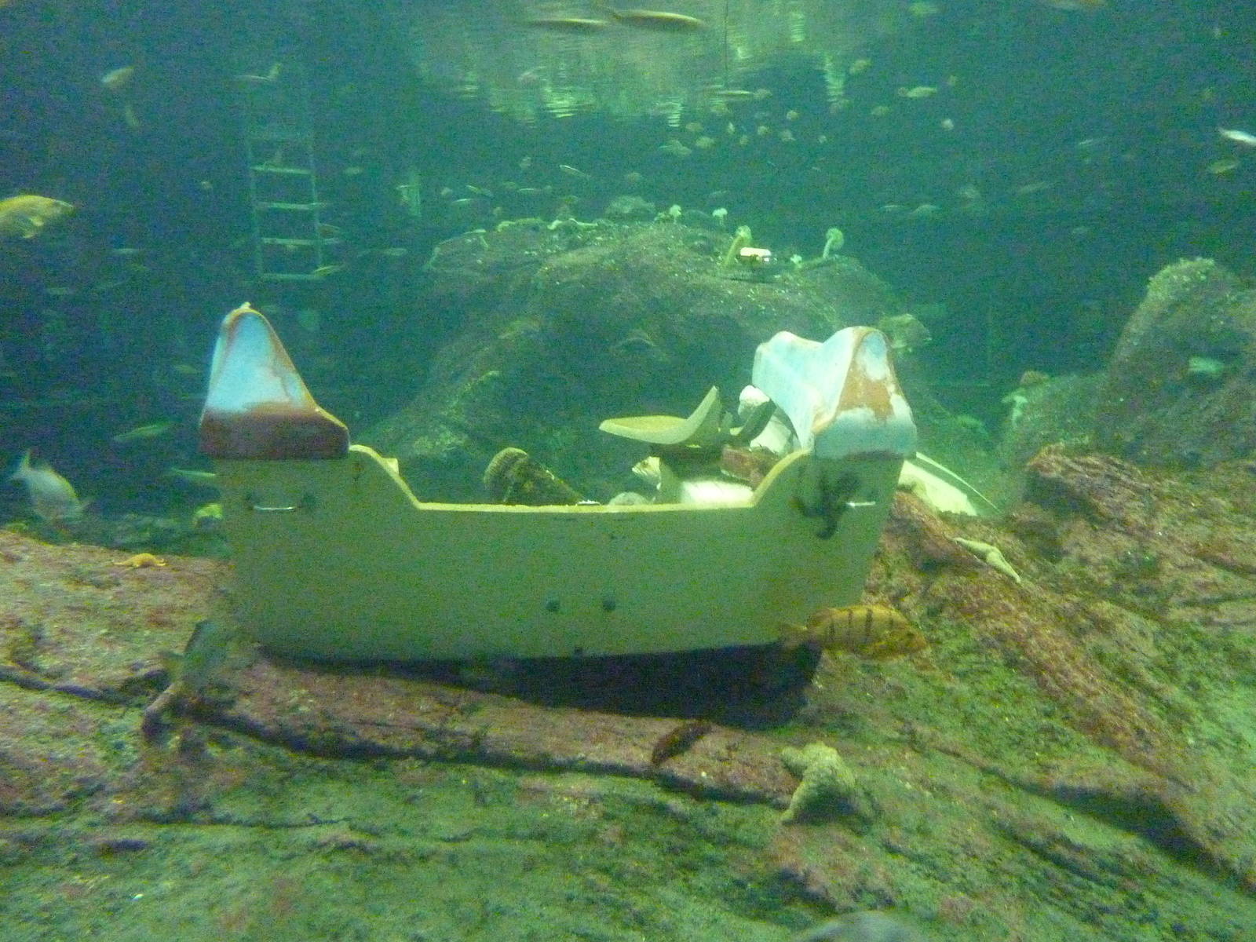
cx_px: 628
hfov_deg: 69.4
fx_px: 907
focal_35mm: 25
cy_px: 471
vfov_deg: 54.9
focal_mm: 4.1
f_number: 3.3
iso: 1600
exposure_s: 1/6
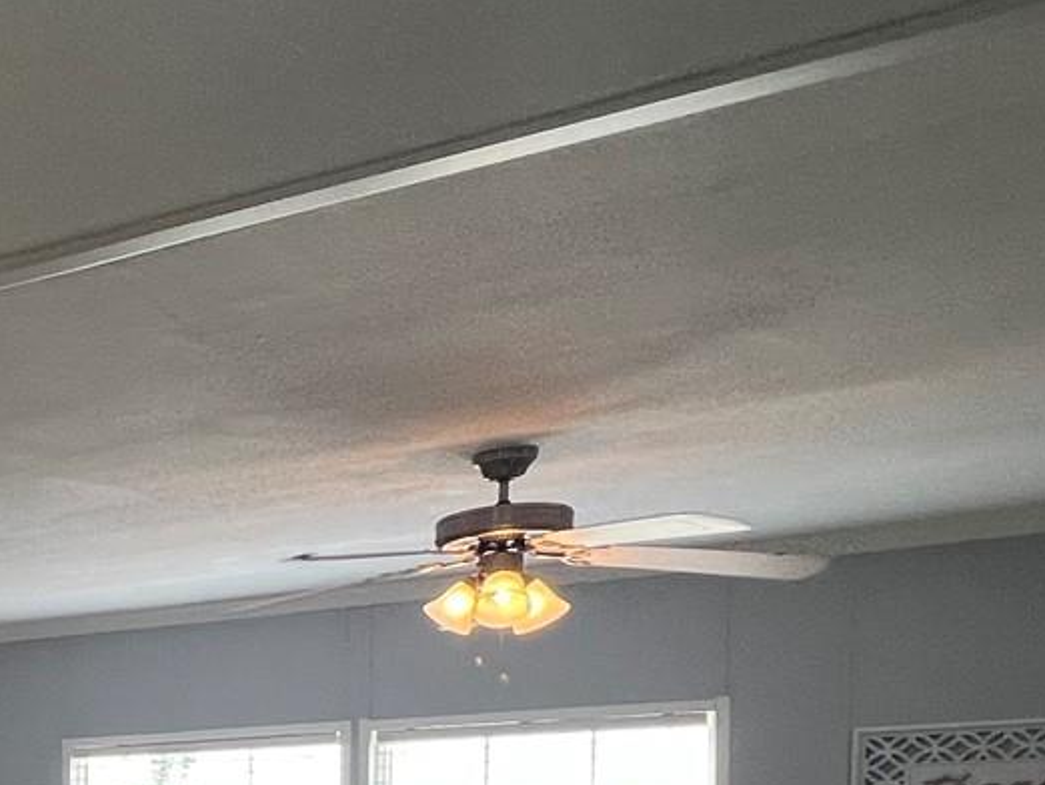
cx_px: -675
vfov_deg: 25.6
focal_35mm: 51
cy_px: 939
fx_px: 1540
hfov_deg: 24.5
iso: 100
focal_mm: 1.57
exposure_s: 1/120
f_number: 1.8
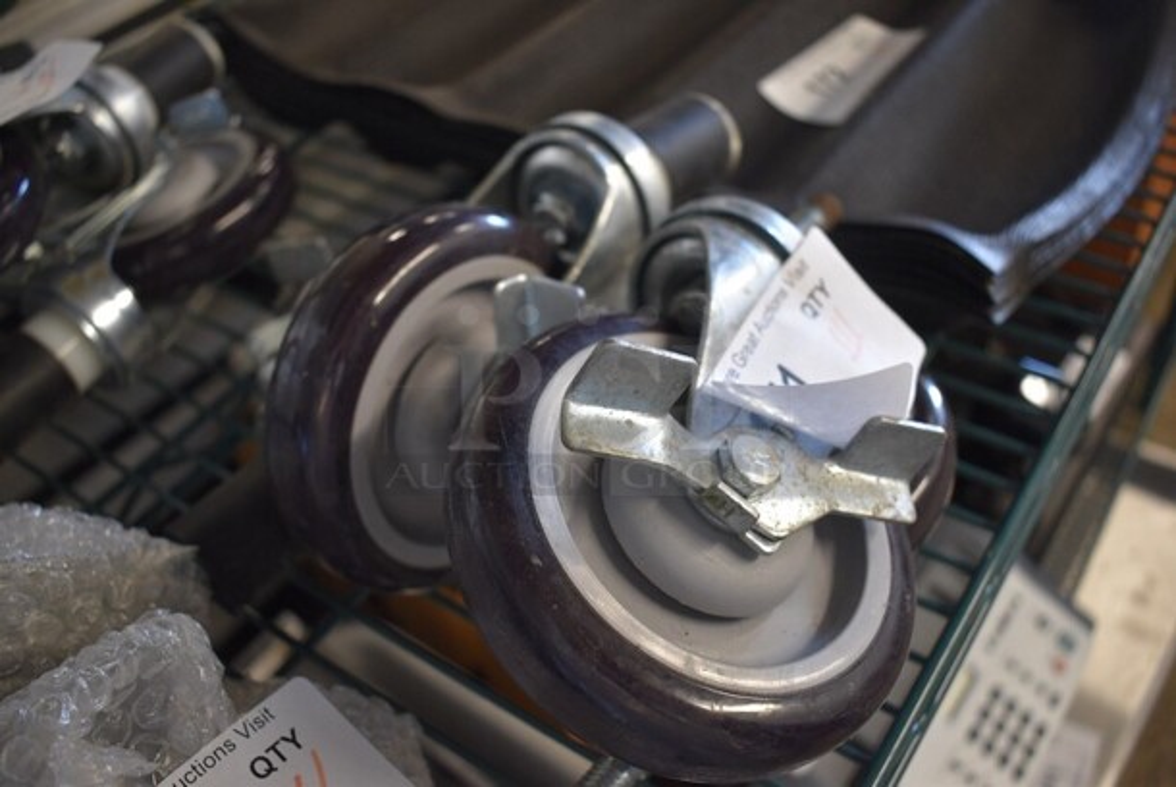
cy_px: 394
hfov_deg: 57.2
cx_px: 588
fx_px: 1079
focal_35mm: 33
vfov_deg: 40.1
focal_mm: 22
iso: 800
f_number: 4
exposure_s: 1/60
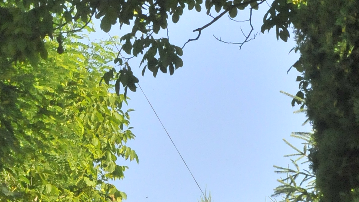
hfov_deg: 7.7
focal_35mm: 280
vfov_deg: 4.3
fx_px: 2665
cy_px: 5
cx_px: -43
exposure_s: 1/800
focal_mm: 48
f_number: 14
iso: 1600
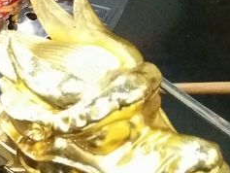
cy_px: 39
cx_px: -105
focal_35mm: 62
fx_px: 412
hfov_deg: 24.8
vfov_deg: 23.4
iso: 820
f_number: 2.2
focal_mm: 3.66
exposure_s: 1/33.3
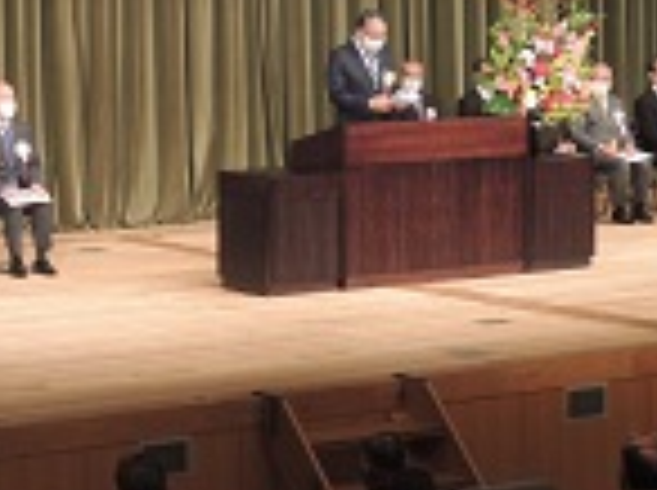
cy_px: 18
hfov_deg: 12.9
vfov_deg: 9.6
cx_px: 194
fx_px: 2899
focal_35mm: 153
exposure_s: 1/25
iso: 400
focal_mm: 11.1
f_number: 4.2
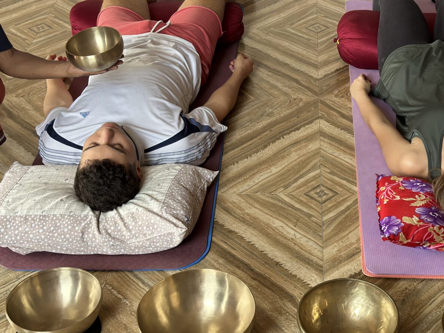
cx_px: 273
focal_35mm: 62
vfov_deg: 23.6
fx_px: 795
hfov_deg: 31.1
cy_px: 193
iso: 125
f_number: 1.78
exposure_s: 1/121
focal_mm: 6.86
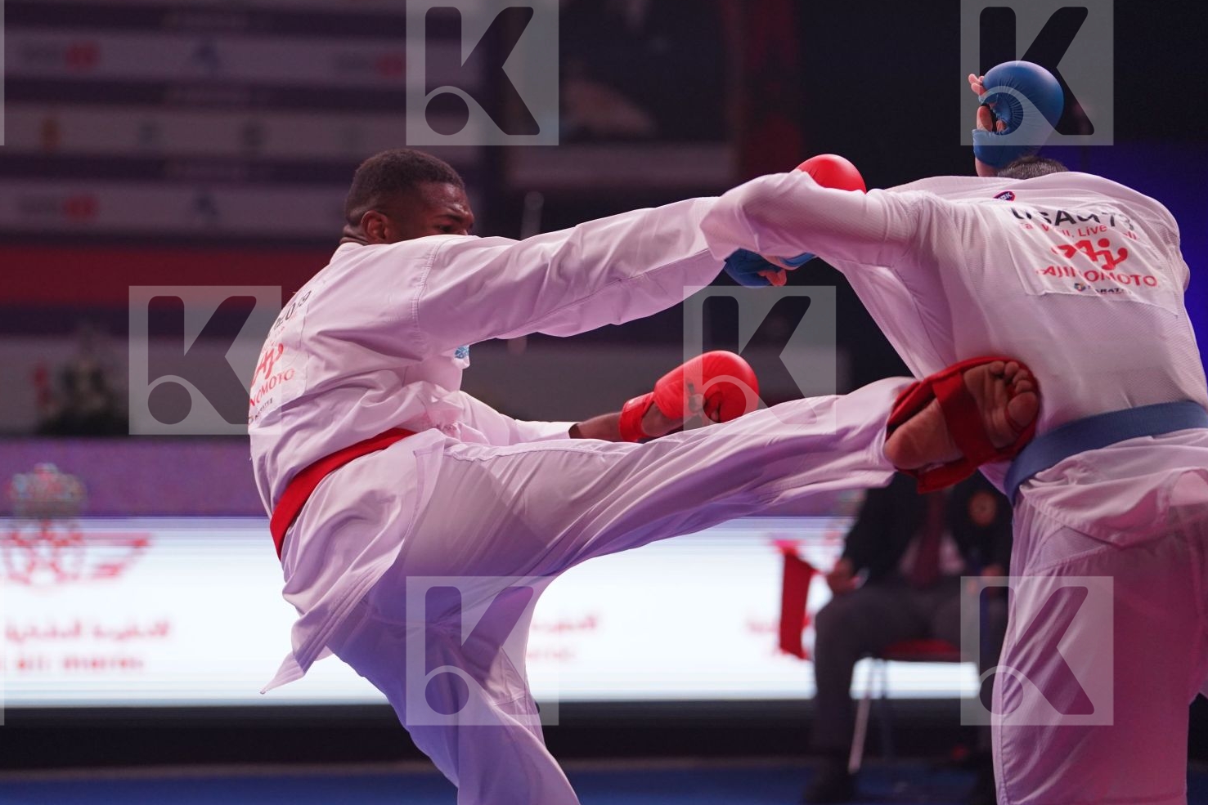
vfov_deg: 8.8
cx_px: 483
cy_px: 360
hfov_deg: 13.2
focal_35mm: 156
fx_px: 5235
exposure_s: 1/1000
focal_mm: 128
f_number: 2.8
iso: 3200
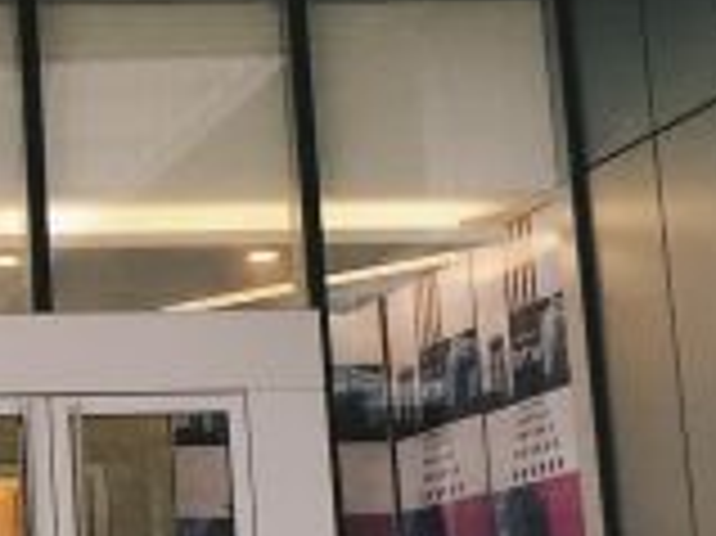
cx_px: -270
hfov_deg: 14.6
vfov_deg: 11.6
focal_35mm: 128
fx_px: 2646
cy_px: 245
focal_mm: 4.15
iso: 32
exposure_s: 1/30
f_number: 2.2
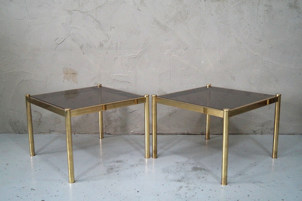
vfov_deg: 34.2
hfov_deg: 49.6
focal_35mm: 39
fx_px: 327
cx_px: 151
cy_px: 100
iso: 1250
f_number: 4.5
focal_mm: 26
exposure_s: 1/160
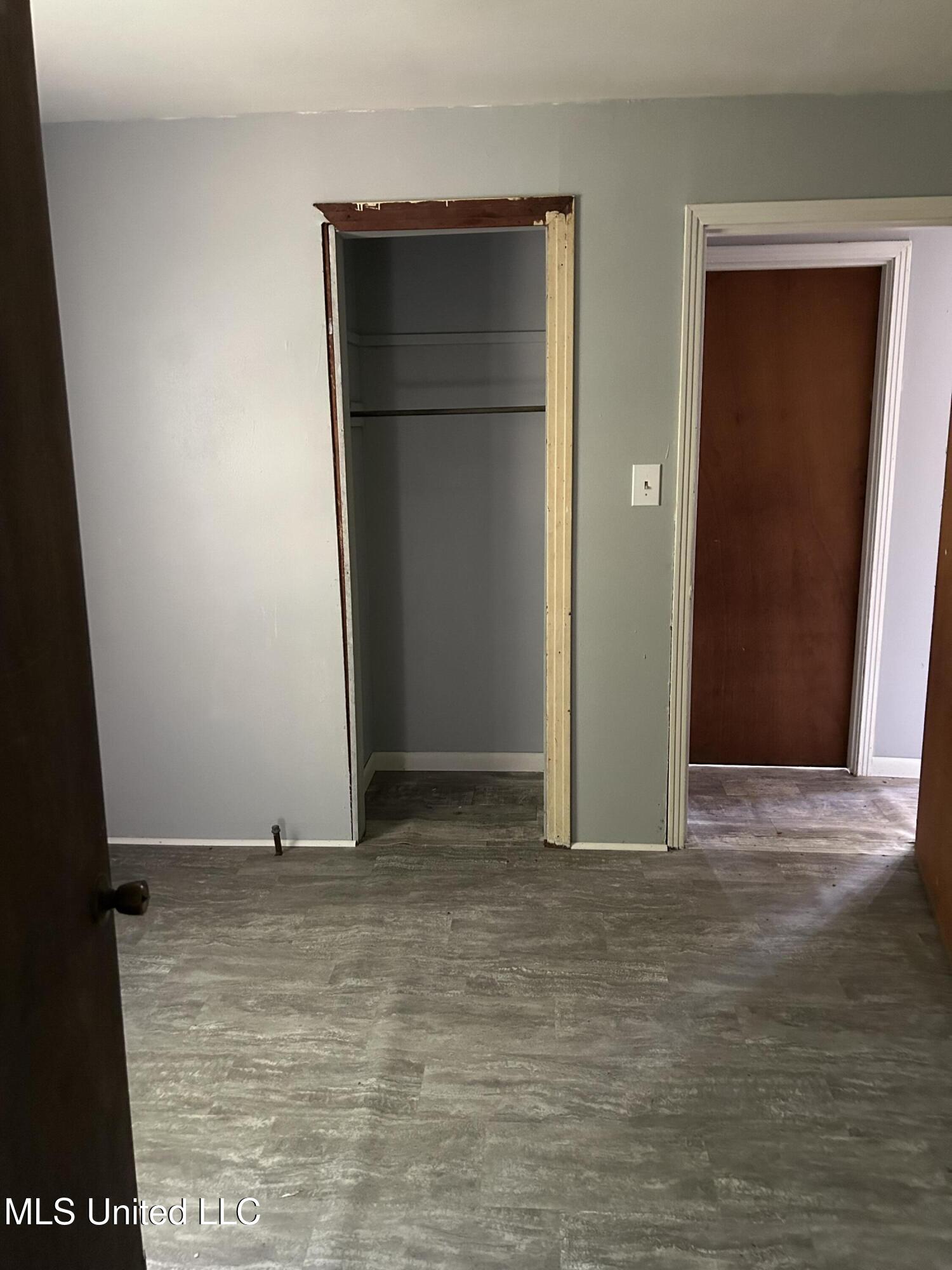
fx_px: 953
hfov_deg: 53.1
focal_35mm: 26
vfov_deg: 67.3
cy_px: 635
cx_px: 476
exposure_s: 1/36
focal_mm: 5.7
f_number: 1.5
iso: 640
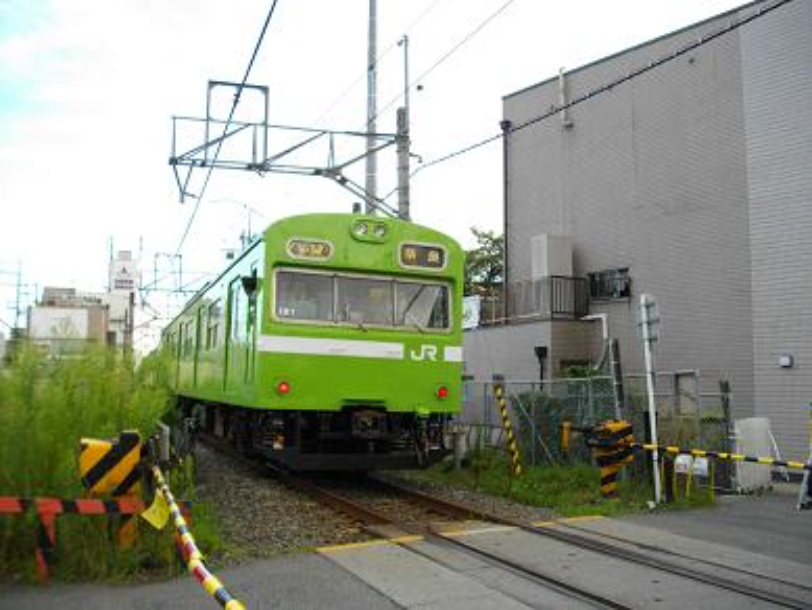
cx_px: 406
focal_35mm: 32
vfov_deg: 44.2
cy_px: 305
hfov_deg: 56.8
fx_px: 751
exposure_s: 1/250
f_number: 2.9
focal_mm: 5.7
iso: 100
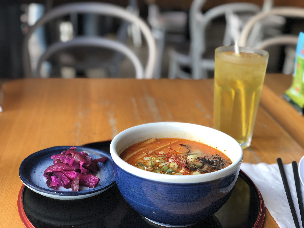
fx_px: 457
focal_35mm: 52
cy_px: 114
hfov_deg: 36.8
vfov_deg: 28.0
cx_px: 152
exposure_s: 1/60
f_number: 2.4
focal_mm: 6
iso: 50
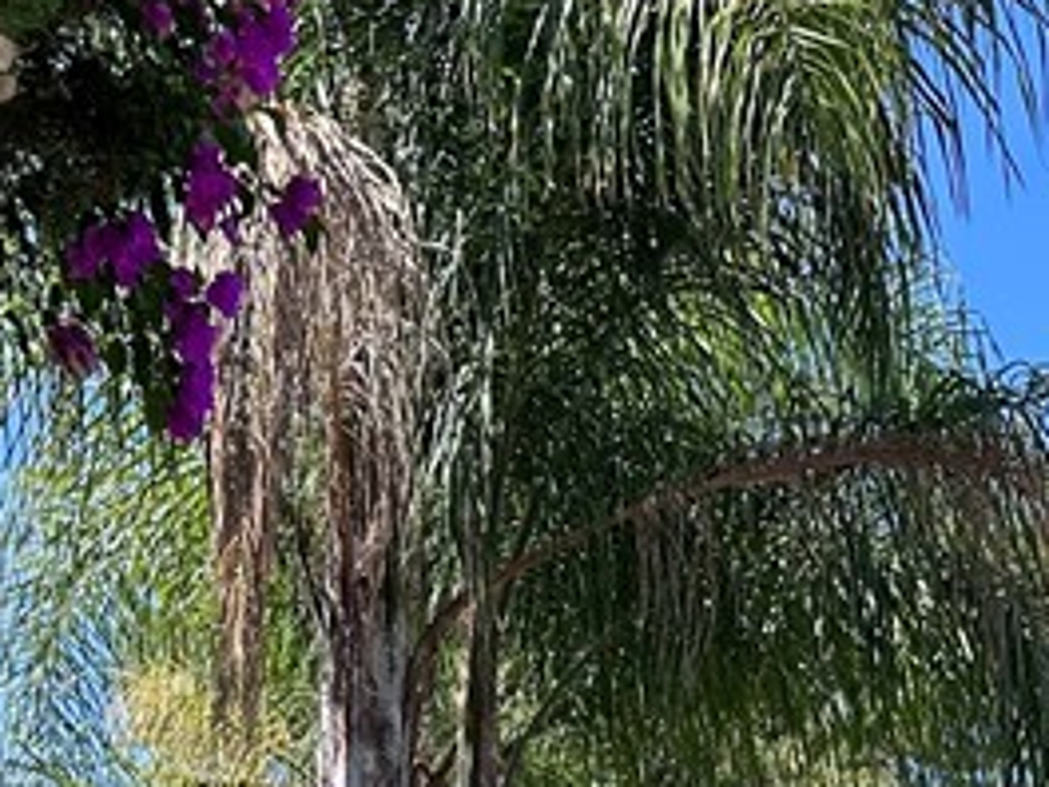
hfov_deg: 20.4
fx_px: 2818
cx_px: 1049
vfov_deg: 14.5
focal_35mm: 93
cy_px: 1280
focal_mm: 6.86
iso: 80
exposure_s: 1/2203
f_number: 1.78
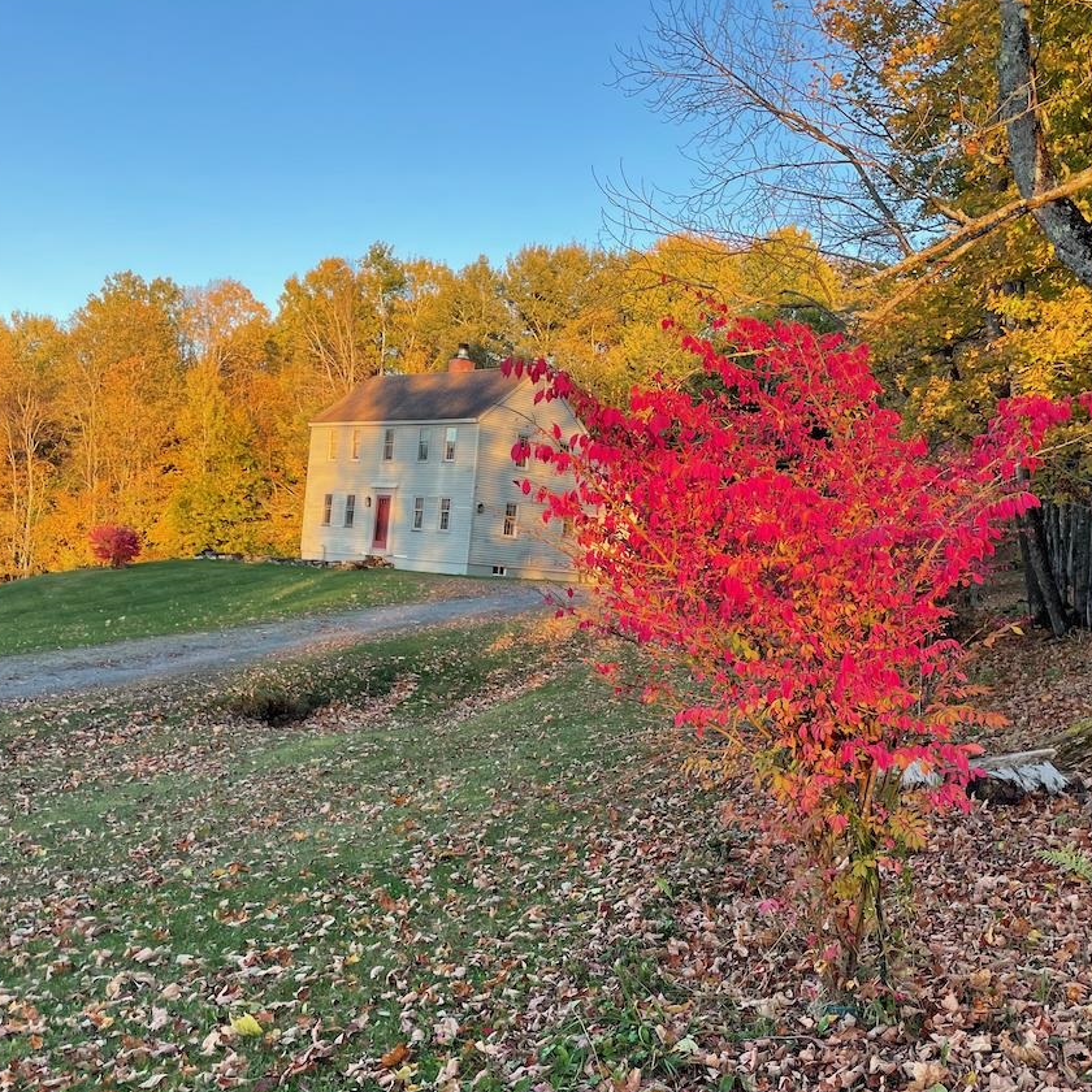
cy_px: 550
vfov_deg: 47.2
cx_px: 688
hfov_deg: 46.8
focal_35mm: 35
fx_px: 1249
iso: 32
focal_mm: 4.2
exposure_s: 1/165
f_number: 1.6
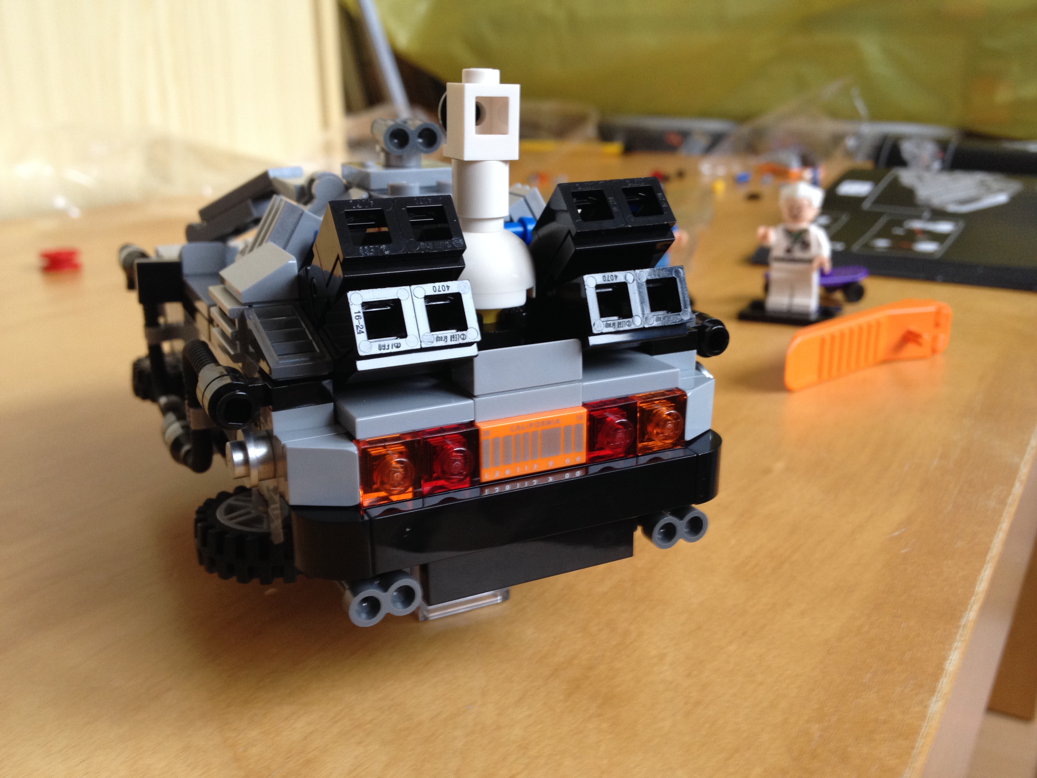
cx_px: 518
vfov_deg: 40.7
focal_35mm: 35
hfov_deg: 52.6
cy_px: 389
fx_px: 1049
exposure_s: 1/20
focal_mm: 4.28
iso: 100
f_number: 2.4
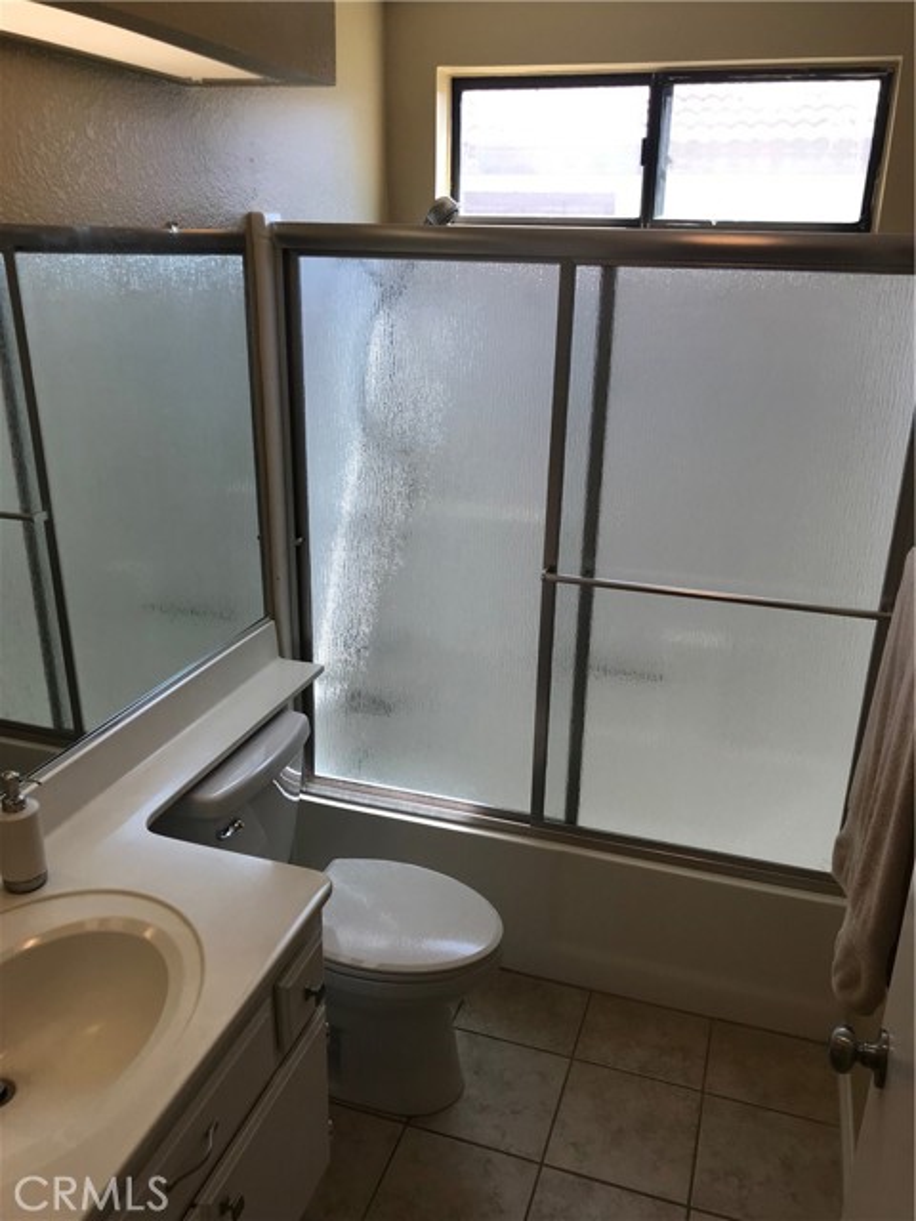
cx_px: 458
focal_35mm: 28
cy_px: 610
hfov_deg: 49.7
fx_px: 988
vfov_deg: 63.4
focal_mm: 3.99
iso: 20
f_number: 1.8
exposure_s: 1/120
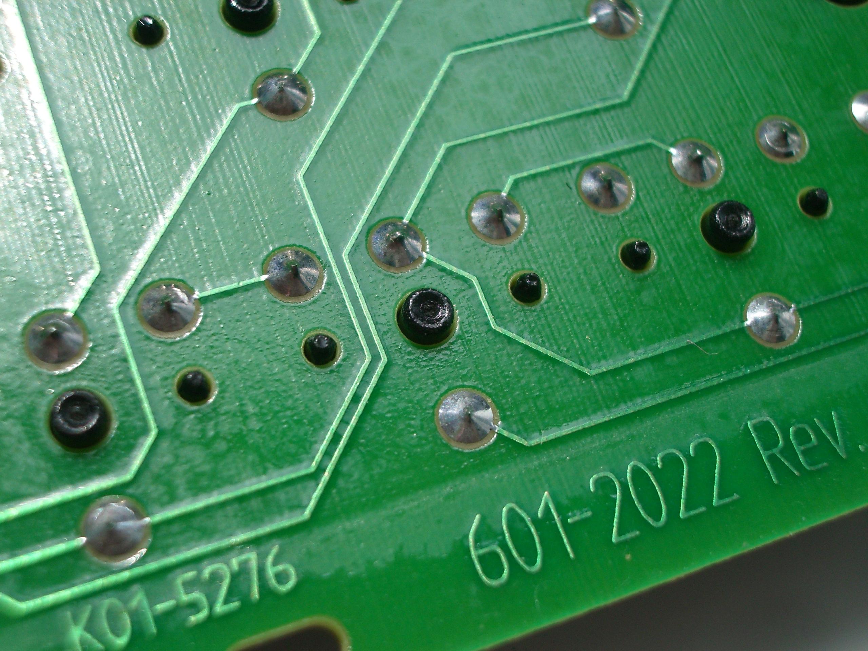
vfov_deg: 23.7
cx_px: 434
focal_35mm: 62
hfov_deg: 31.2
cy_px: 326
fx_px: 1555
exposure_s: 1/320
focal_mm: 10.2
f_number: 3.5
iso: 80
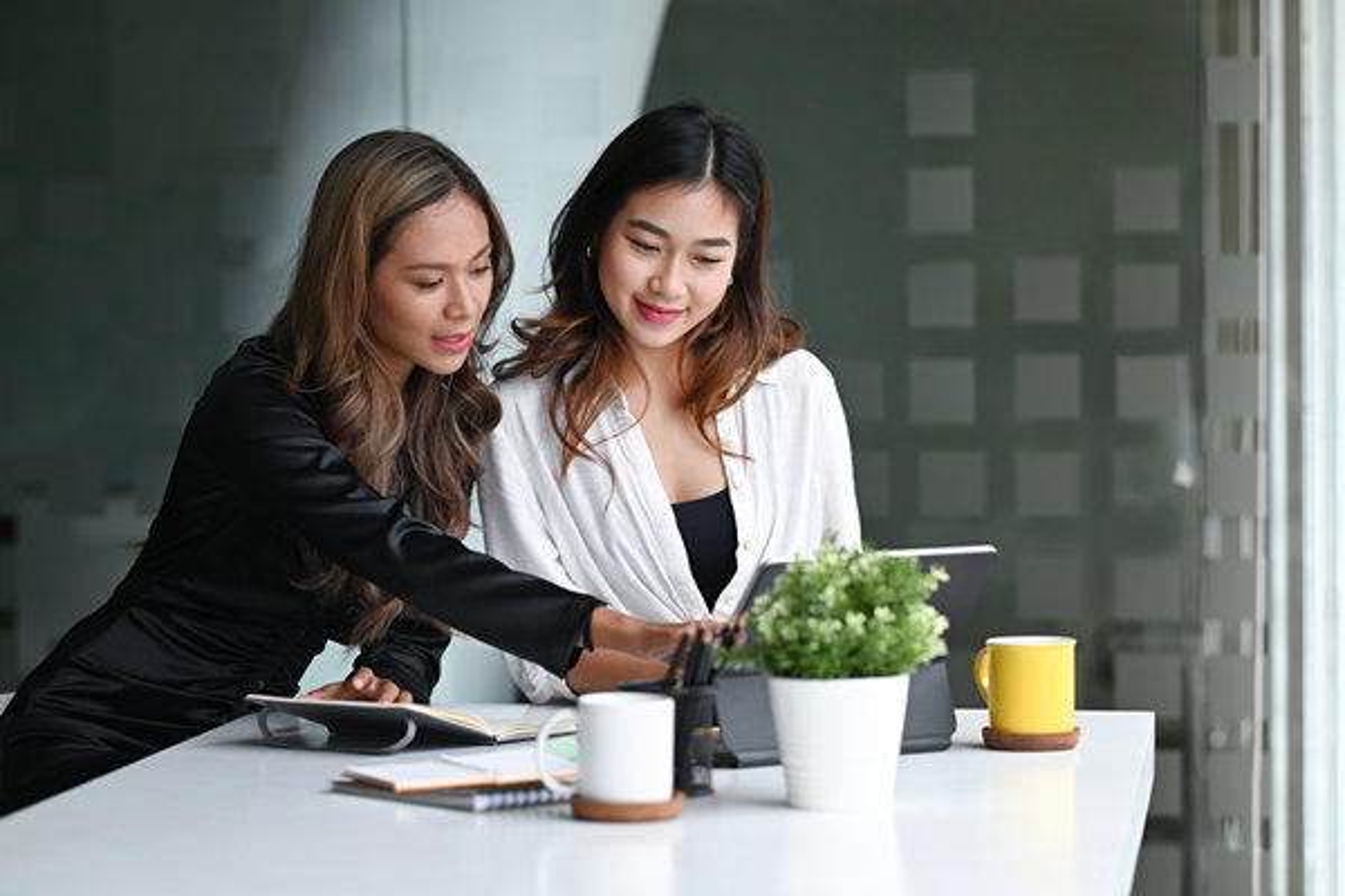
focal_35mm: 105
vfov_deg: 13.0
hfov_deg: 19.5
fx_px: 3923
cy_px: 448
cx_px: 672
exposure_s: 1/400
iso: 400
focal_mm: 105
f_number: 3.2
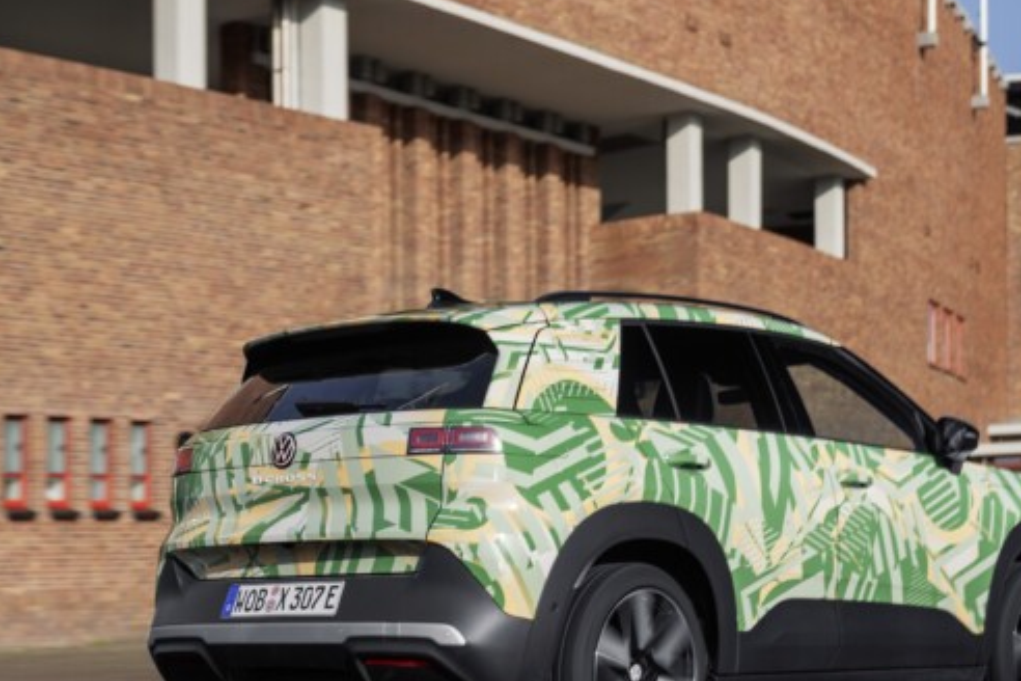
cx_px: 521
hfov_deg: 27.3
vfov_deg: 18.4
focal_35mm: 74
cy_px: 452
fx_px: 2099
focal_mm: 52
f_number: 2.8
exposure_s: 1/50
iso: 100
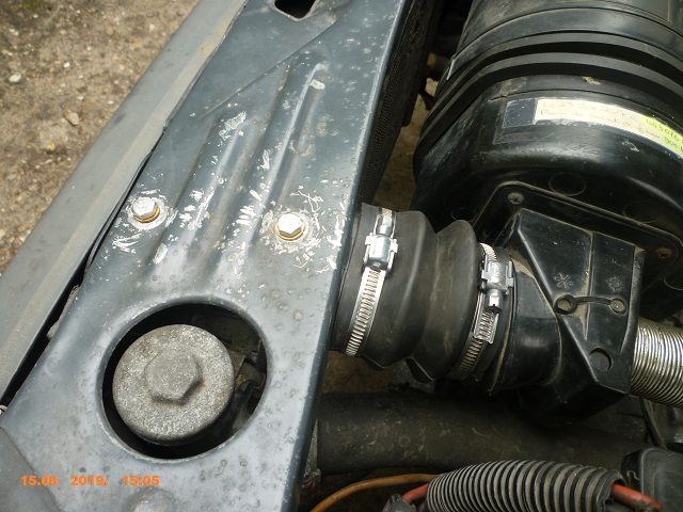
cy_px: 256
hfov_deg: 61.7
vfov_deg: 48.2
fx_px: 572
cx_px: 342
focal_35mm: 29
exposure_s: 1/100
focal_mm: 5.2
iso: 80
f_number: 3.3
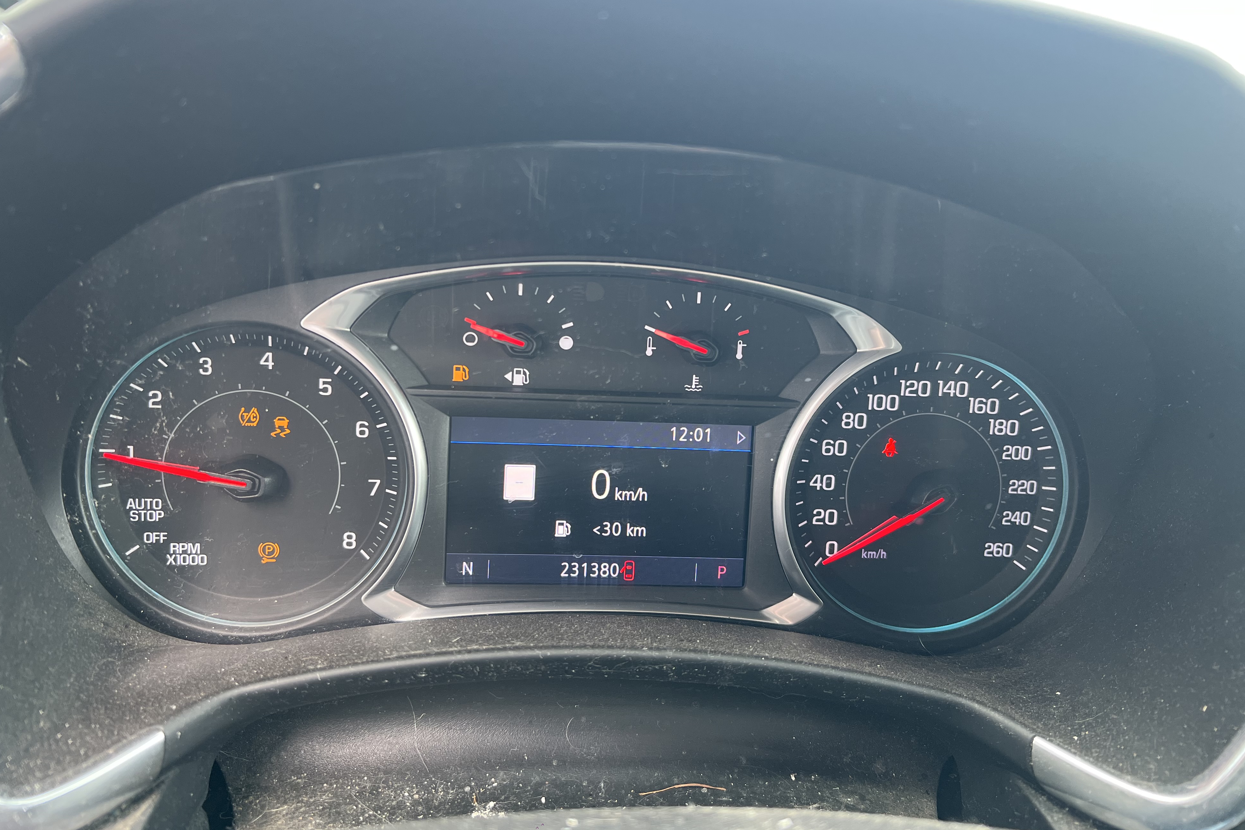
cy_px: 369
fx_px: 968
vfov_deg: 46.3
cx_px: 610
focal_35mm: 28
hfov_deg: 65.5
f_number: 1.5
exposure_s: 1/121
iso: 125
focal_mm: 5.7
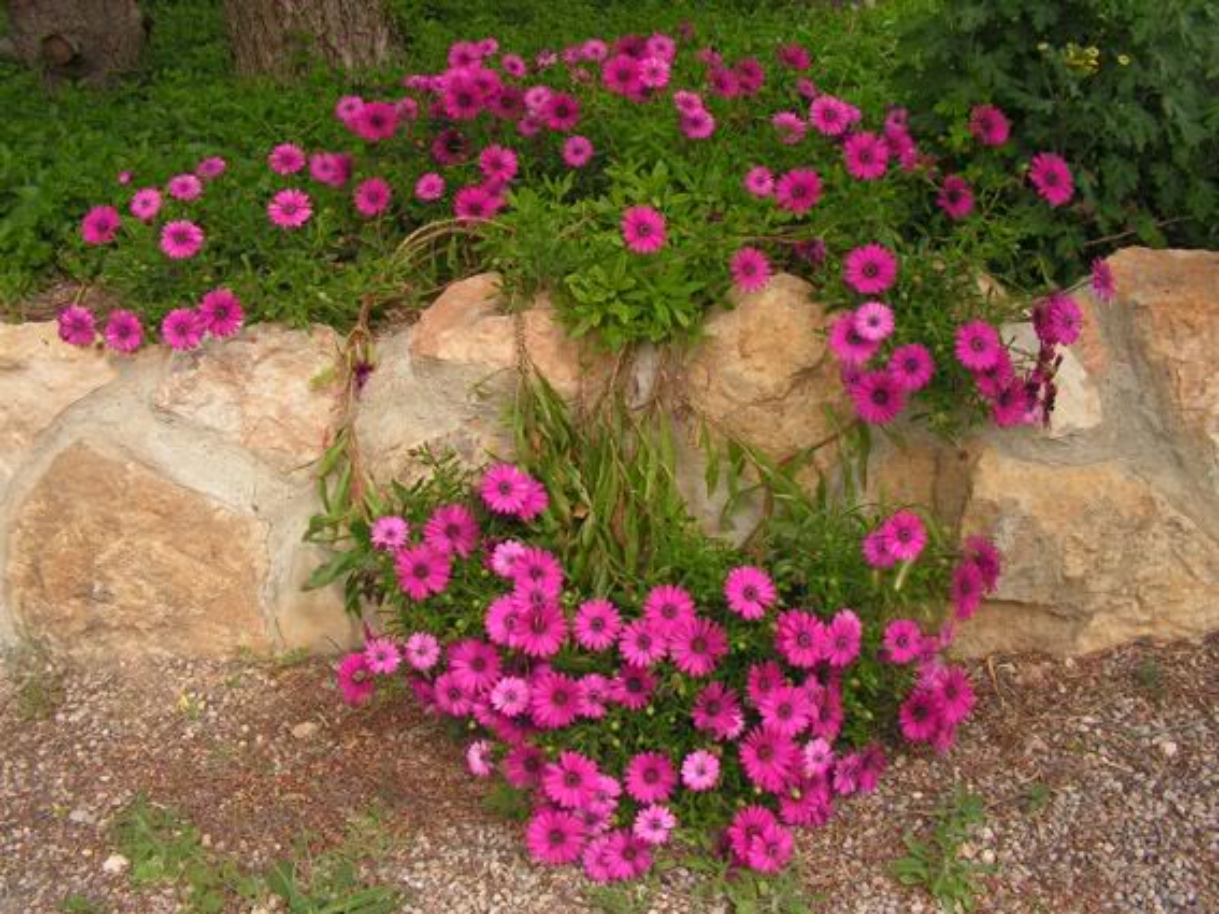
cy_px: 457
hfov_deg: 51.4
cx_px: 610
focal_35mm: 36
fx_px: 1267
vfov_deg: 39.6
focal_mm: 6
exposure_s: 1/160
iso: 64
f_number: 4.8
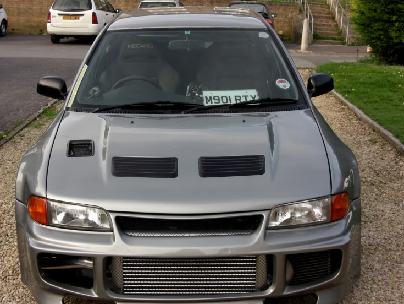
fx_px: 724
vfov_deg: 23.7
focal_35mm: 62
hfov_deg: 31.2
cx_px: 198
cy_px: 164
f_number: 3.6
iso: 80
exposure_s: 1/100
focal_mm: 11.8
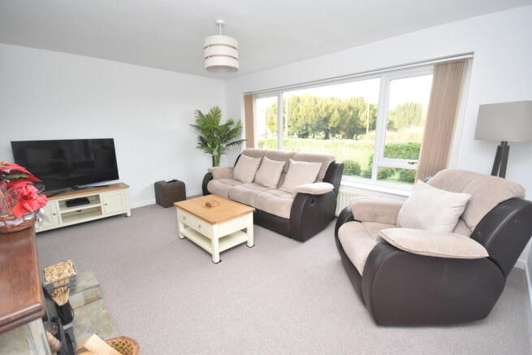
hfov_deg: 100.4
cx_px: 266
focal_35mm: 15
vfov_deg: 77.4
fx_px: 222
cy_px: 178
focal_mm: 10
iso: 800
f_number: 4.5
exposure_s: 1/160
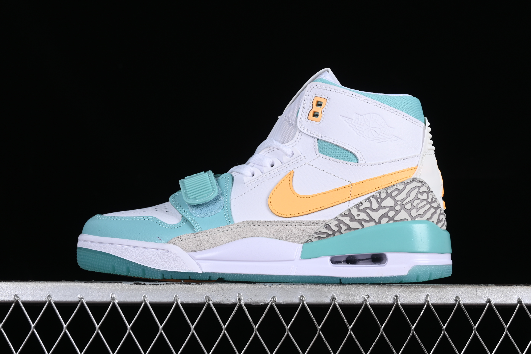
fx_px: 1106
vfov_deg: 18.2
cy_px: 177
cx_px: 266
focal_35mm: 75
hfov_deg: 27.0
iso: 160
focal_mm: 50
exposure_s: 1/80
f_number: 8
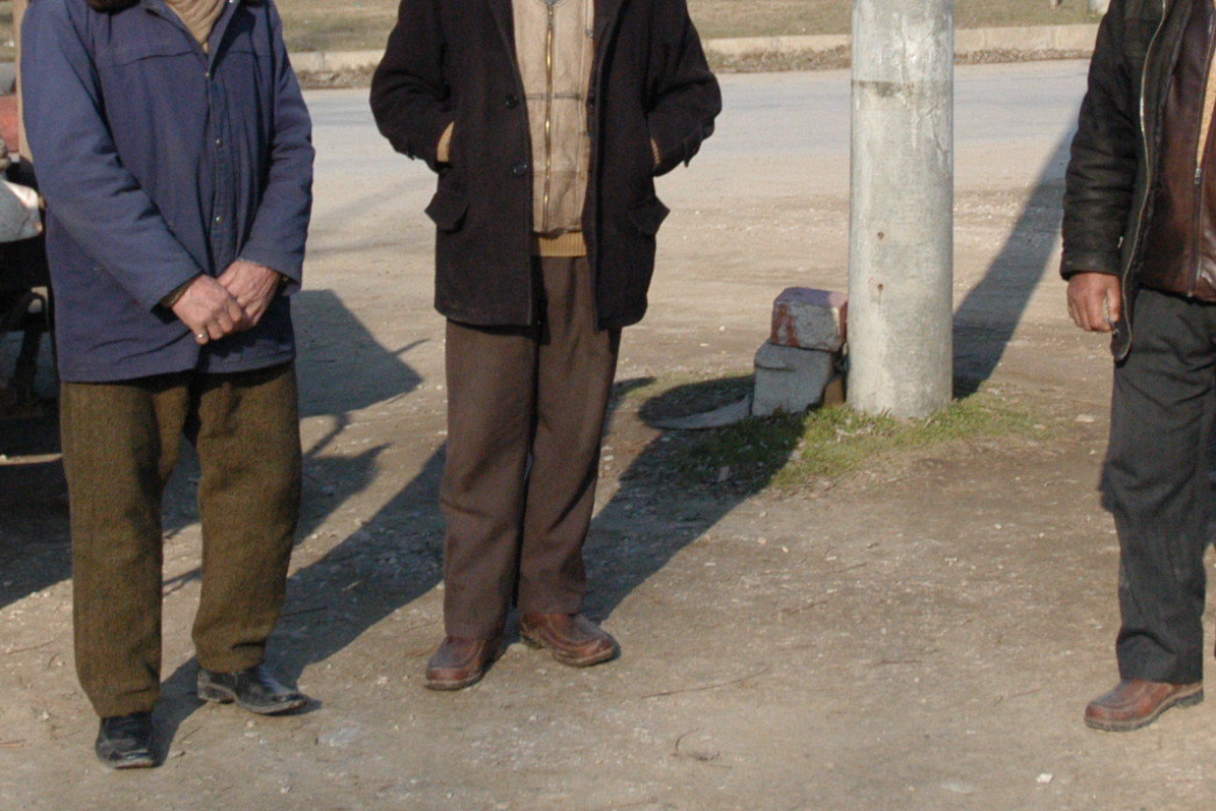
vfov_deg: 16.3
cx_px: 770
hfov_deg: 24.4
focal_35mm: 83
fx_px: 2804
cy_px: 138
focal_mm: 22
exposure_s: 1/4000
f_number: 4.5
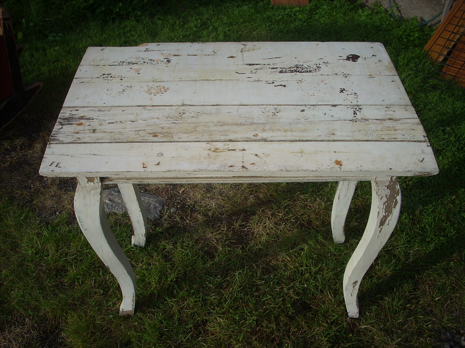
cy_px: 174
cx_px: 232
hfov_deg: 50.1
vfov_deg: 38.7
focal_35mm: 37
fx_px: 497
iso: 64
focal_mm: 6.2
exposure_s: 1/439
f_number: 2.8
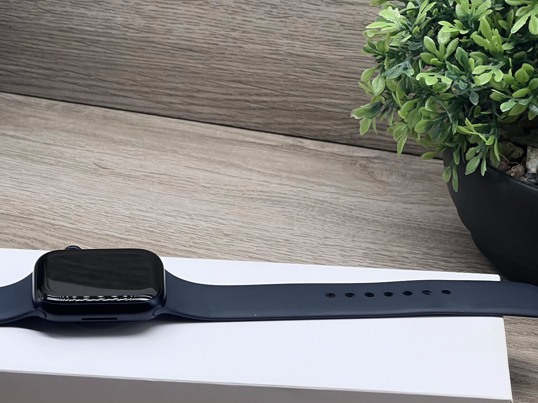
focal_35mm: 122
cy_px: 274
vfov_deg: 12.1
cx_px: 166
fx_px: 1896
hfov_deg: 16.1
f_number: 2.8
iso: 50
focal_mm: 9
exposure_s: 1/100
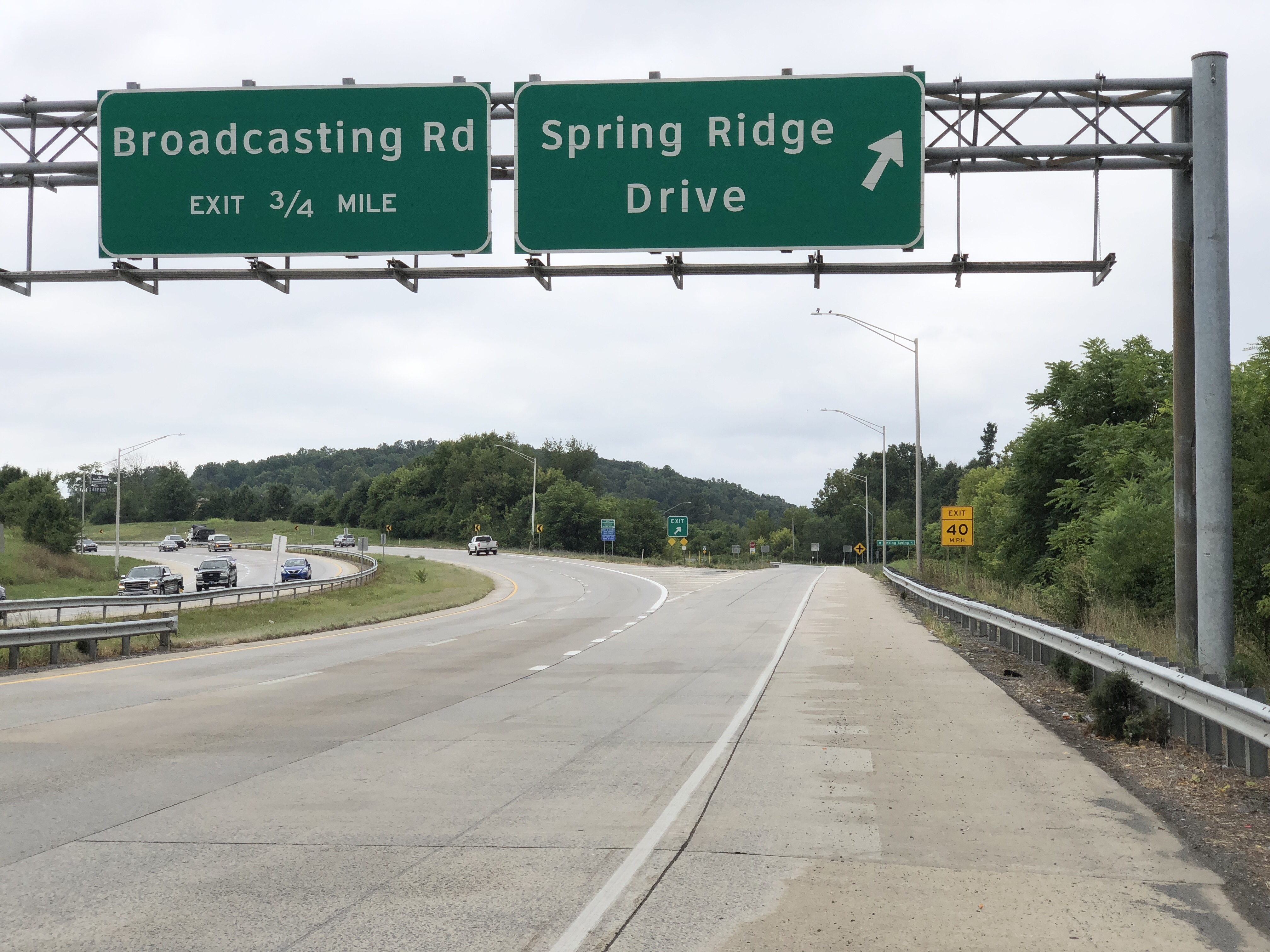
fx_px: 1908
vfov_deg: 28.0
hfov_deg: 36.8
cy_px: 476
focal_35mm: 52
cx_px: 635
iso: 16
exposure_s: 1/917
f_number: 2.4
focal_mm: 6
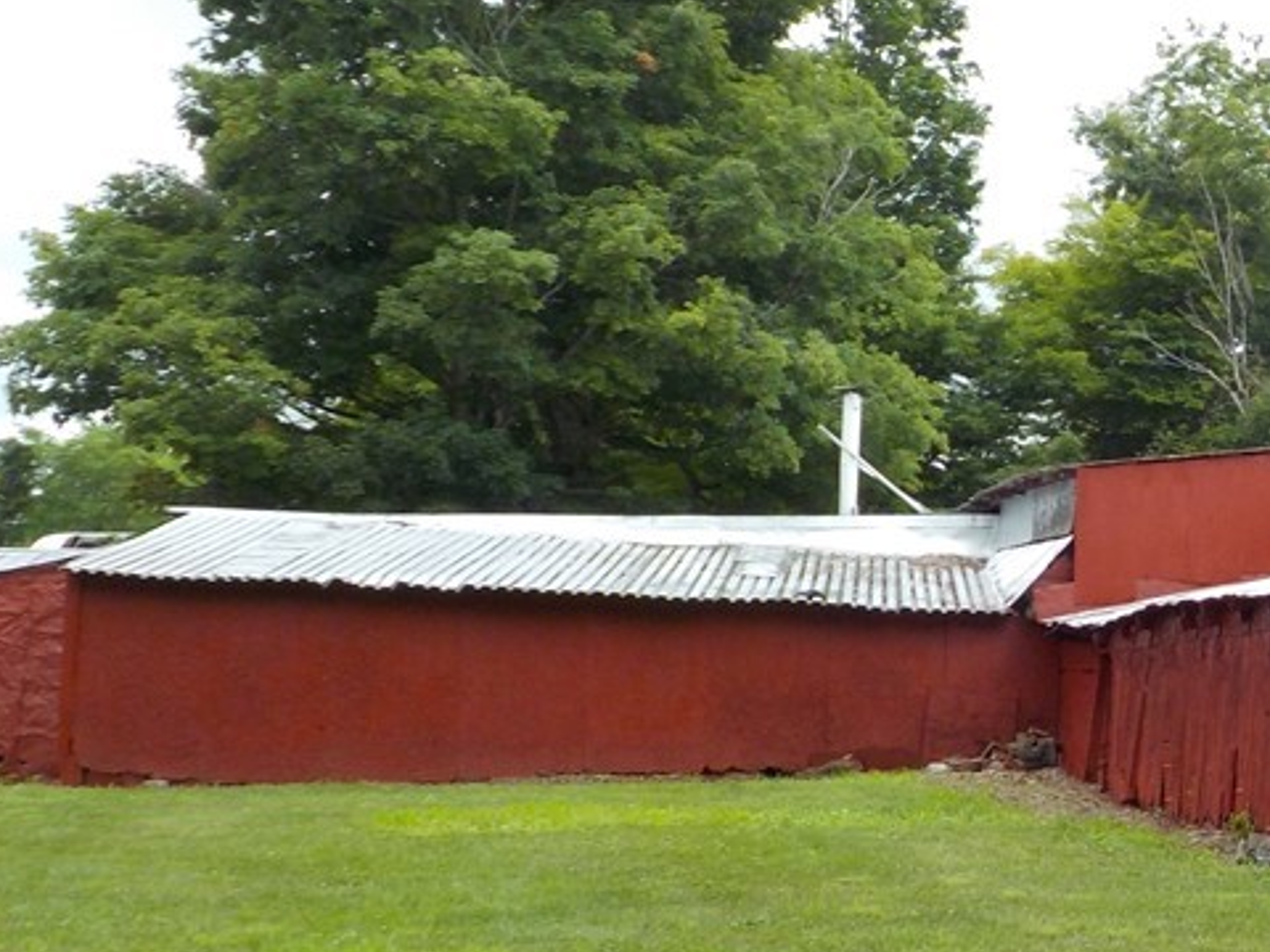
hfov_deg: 28.3
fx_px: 2348
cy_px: 529
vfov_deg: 22.9
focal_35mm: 64
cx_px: 1296
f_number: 3.3
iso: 125
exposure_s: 1/500
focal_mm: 4.1
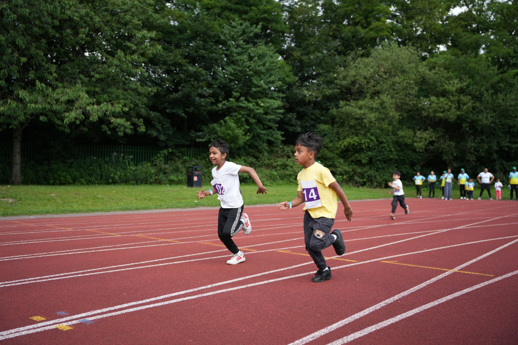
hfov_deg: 57.2
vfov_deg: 40.0
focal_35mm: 33
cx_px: 259
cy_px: 172
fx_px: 475
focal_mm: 35.3
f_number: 2.8
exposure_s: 1/3200
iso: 400
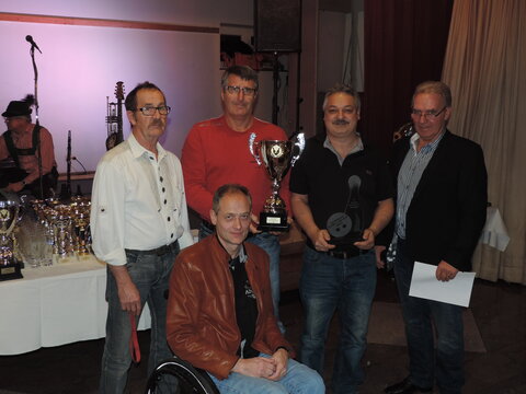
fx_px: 608
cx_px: 263
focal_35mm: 40
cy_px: 197
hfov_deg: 46.8
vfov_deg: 36.0
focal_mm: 7.1
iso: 200
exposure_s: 1/30
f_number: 3.3
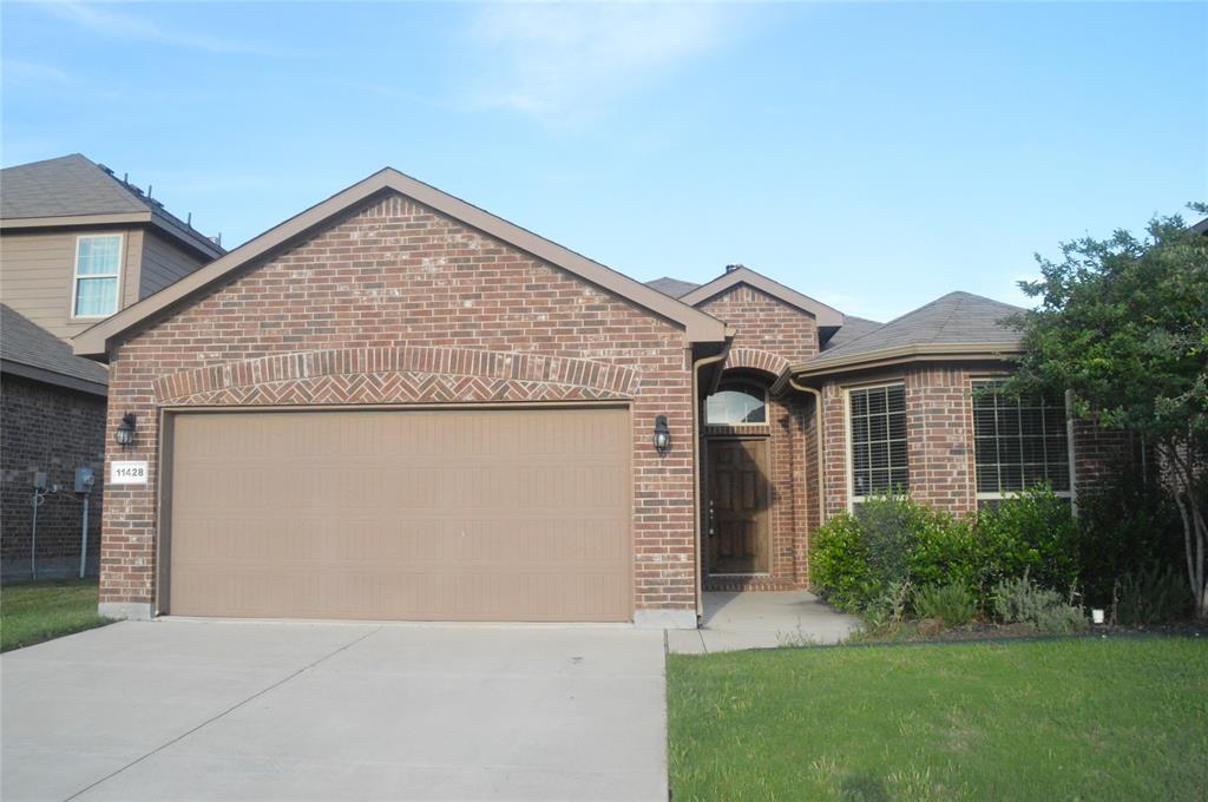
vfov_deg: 47.8
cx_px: 604
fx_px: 905
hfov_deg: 67.4
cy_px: 401
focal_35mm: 27
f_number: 14
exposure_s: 1/800
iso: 3200
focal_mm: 18
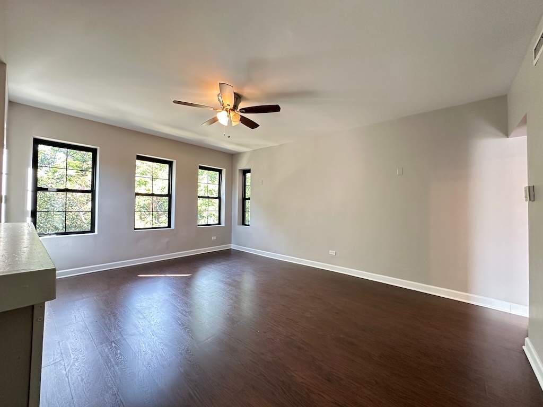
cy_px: 204
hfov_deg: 102.1
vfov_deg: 85.7
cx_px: 272
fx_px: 220
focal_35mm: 14
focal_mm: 2.22
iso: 250
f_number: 2.2
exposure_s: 1/60
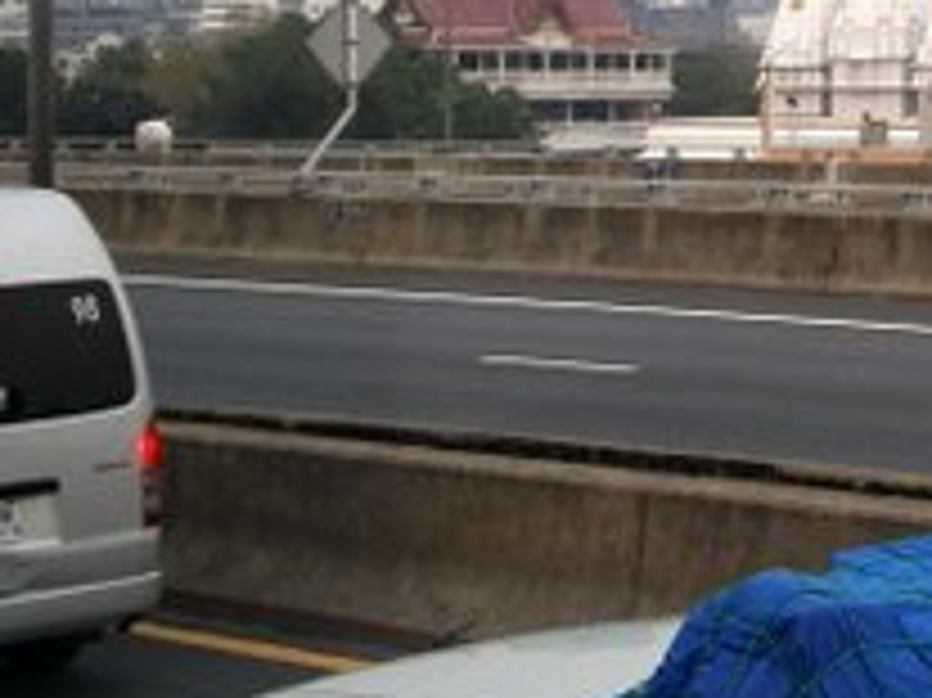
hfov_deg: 14.0
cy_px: -23
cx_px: 900
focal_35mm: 139
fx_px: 3740
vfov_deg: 10.6
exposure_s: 1/125
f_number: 3.9
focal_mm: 10.7
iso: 80
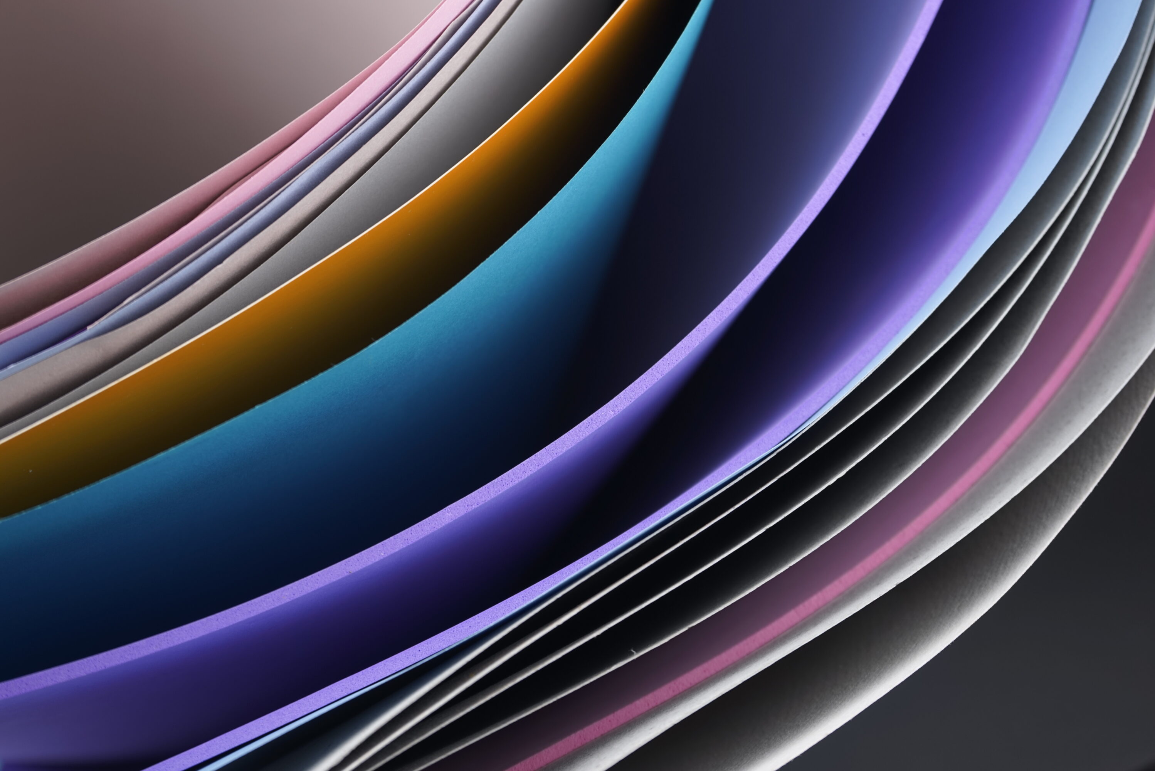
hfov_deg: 35.0
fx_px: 1829
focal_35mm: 57
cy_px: 386
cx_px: 578
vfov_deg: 23.8
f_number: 7.1
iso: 160
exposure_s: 1/15
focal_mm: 57
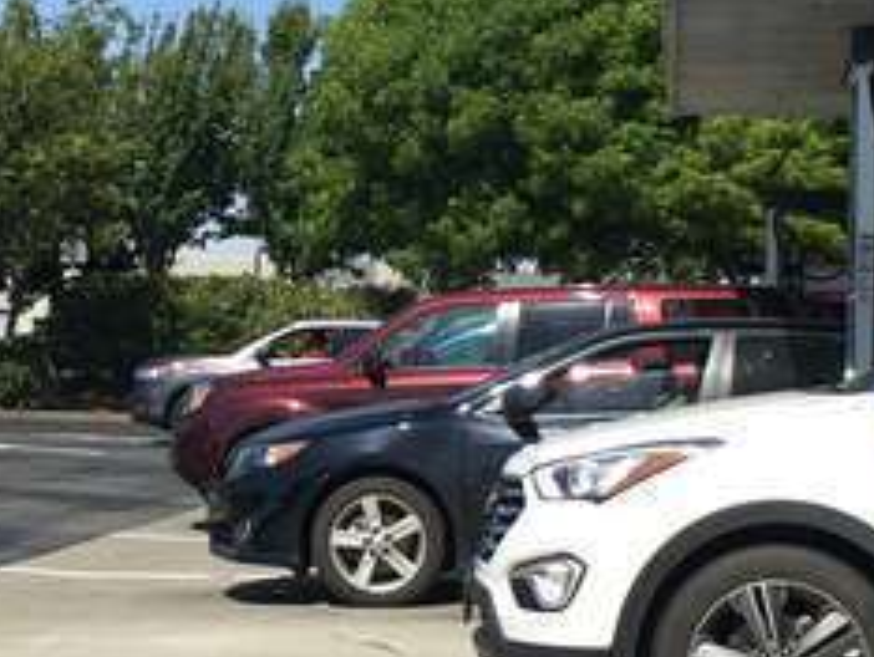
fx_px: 2502
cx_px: 269
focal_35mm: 99
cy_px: 194
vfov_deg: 14.9
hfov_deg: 19.7
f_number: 2.2
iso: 25
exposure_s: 1/1570
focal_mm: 4.15
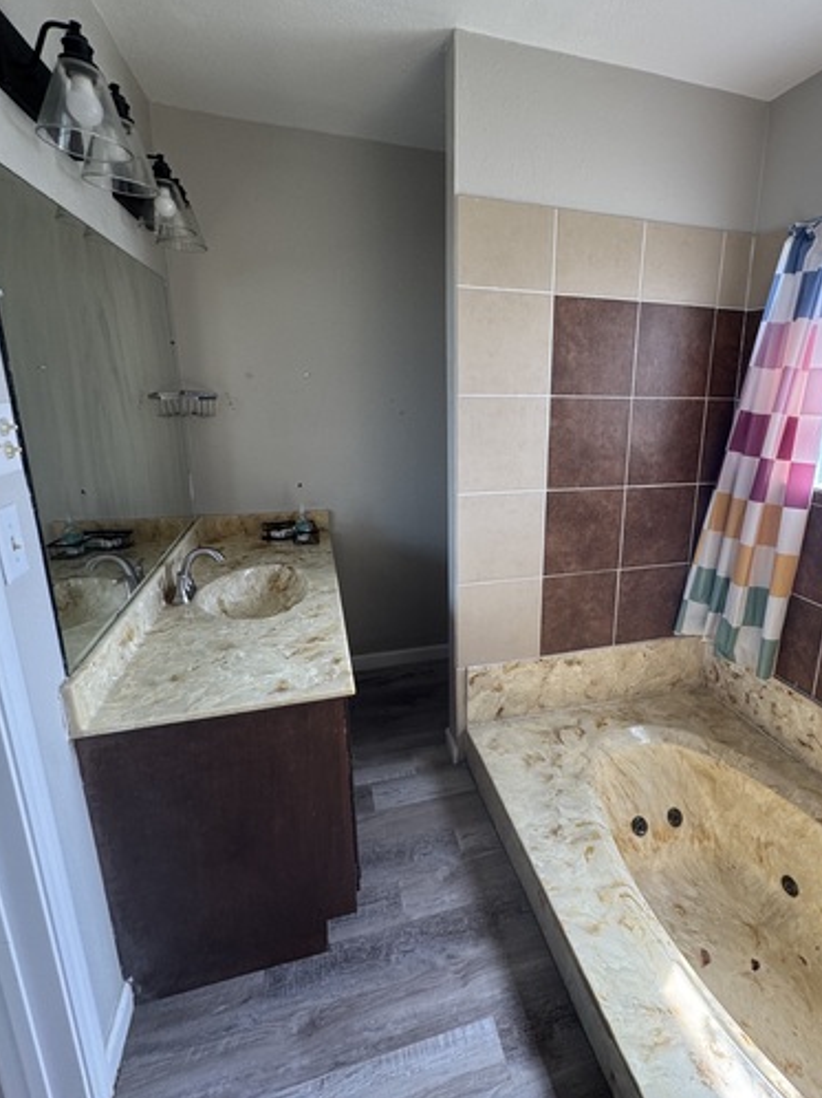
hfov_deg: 70.6
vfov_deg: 87.8
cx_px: 505
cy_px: 534
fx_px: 570
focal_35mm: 18
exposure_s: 1/120
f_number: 2.2
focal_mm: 2.22
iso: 125
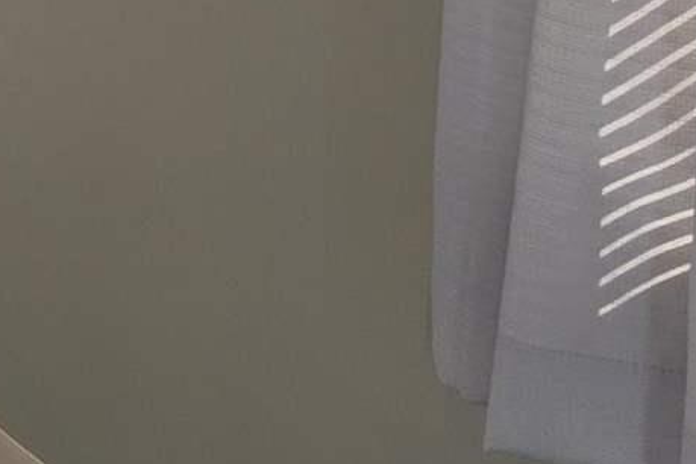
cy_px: -450
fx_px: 3093
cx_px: -1521
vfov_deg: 8.2
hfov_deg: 9.4
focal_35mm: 160
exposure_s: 1/120
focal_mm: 6.5
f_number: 1.4
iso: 32
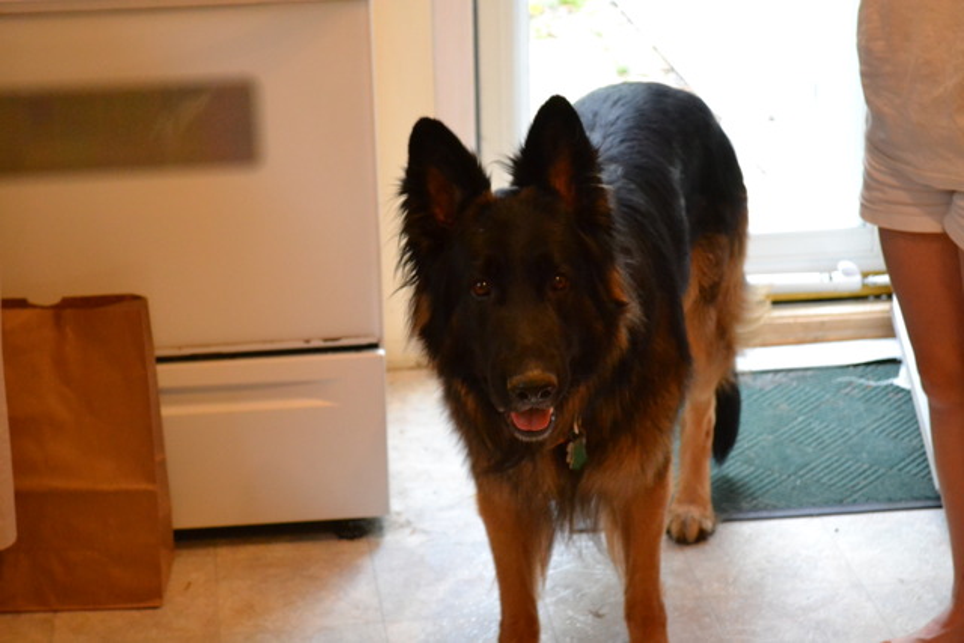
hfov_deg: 24.6
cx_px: 482
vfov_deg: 16.6
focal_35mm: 82
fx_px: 2210
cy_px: 322
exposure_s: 1/50
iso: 3200
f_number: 5.6
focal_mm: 55
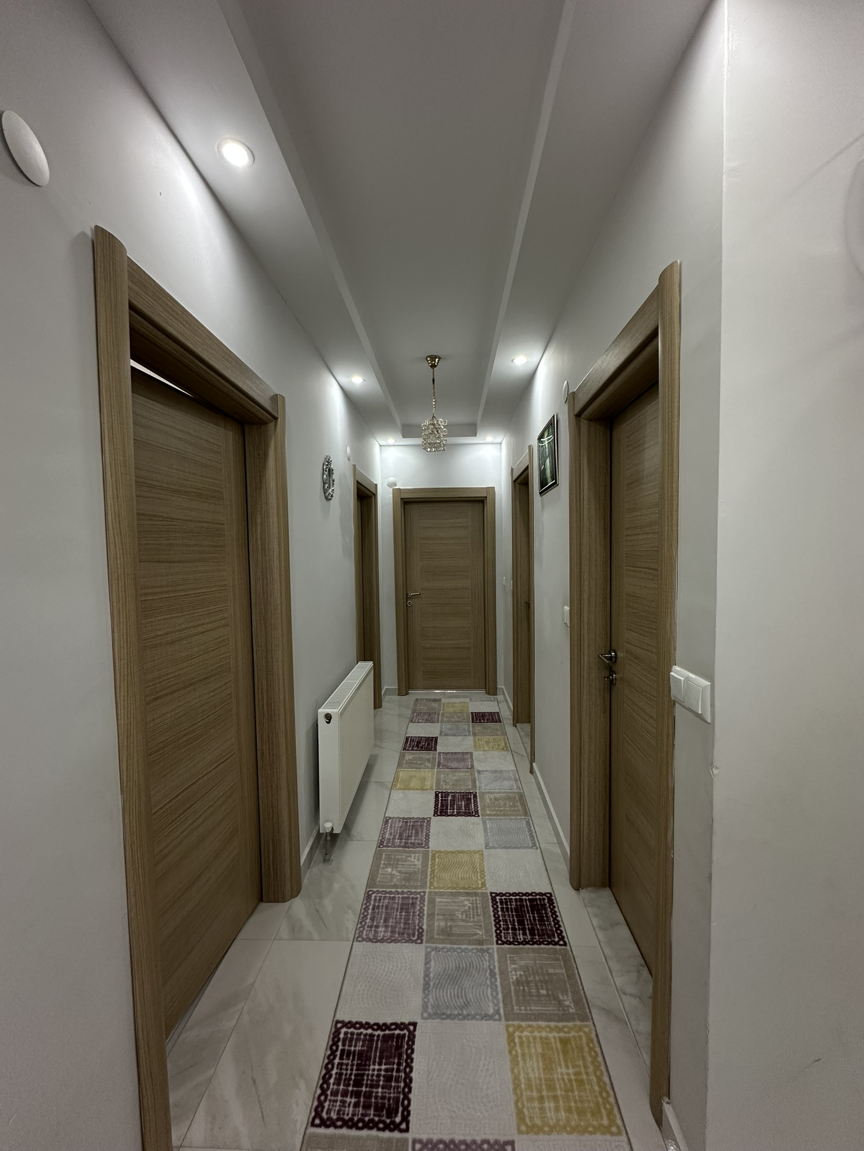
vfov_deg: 102.1
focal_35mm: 14
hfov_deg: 85.7
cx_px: 432
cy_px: 576
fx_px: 466
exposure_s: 1/50
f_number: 2.2
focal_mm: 2.22
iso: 160
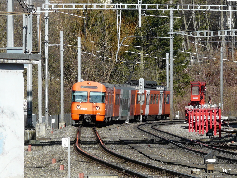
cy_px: 89
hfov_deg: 10.0
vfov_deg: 7.5
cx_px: 118
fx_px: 1356
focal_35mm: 198
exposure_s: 1/500
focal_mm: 32.5
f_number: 5.6
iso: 100
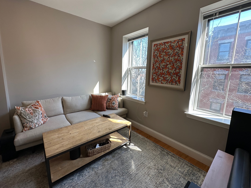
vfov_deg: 81.7
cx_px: 129
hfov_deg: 98.1
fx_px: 109
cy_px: 90
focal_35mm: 15
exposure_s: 1/120
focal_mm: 2.22
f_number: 2.2
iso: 50
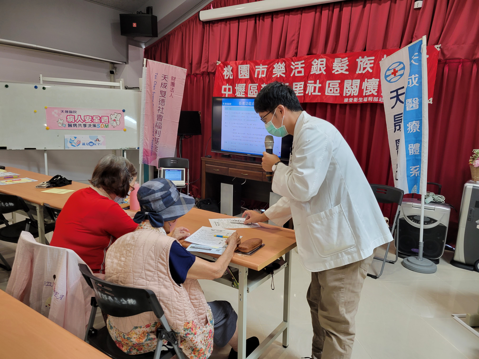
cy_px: 180
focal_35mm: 26
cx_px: 240
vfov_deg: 53.1
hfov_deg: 67.3
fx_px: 360
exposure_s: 1/120
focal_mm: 5.4
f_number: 1.8
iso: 160
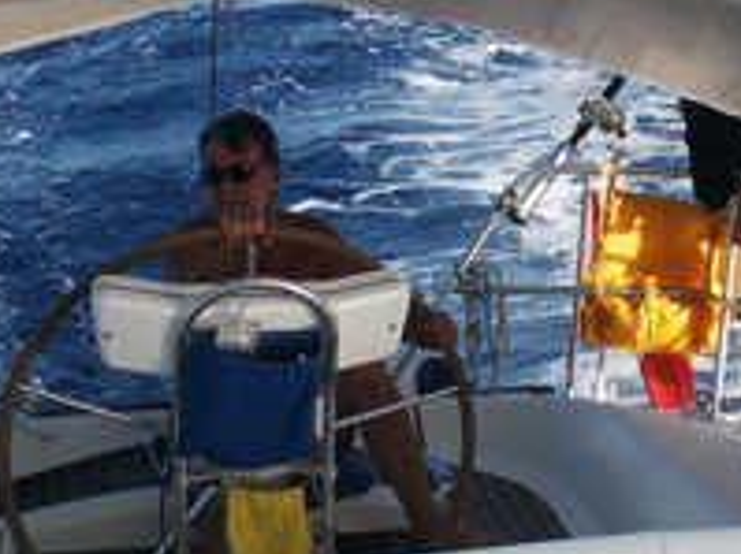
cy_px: 266
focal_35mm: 79
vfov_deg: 18.6
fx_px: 1690
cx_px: 581
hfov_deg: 24.4
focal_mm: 7.18
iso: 64
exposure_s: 1/180
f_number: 6.7
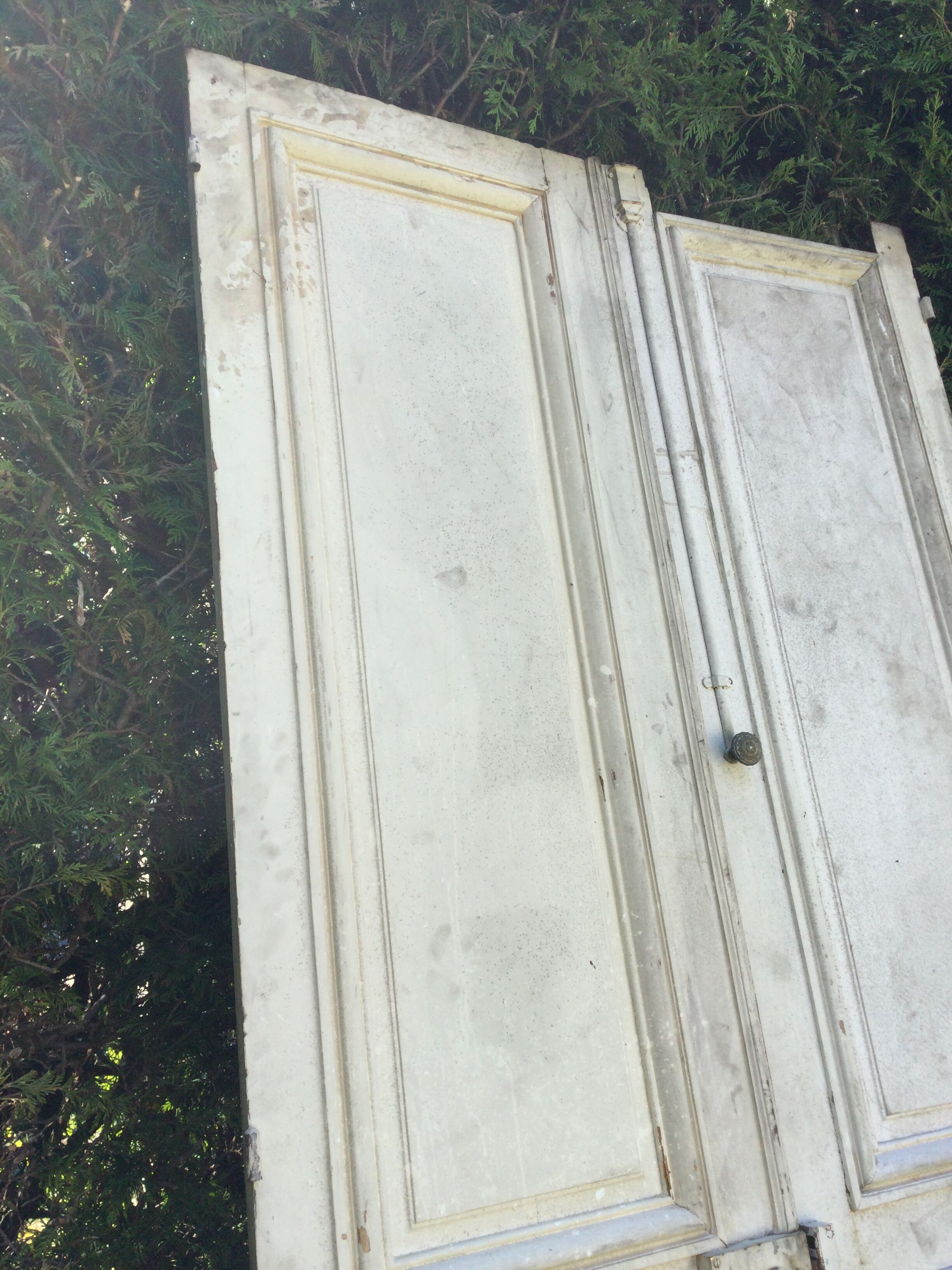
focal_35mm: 31
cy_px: 635
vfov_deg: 58.4
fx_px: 1137
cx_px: 476
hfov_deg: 45.4
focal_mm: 3.3
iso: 25
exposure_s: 1/370
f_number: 2.4
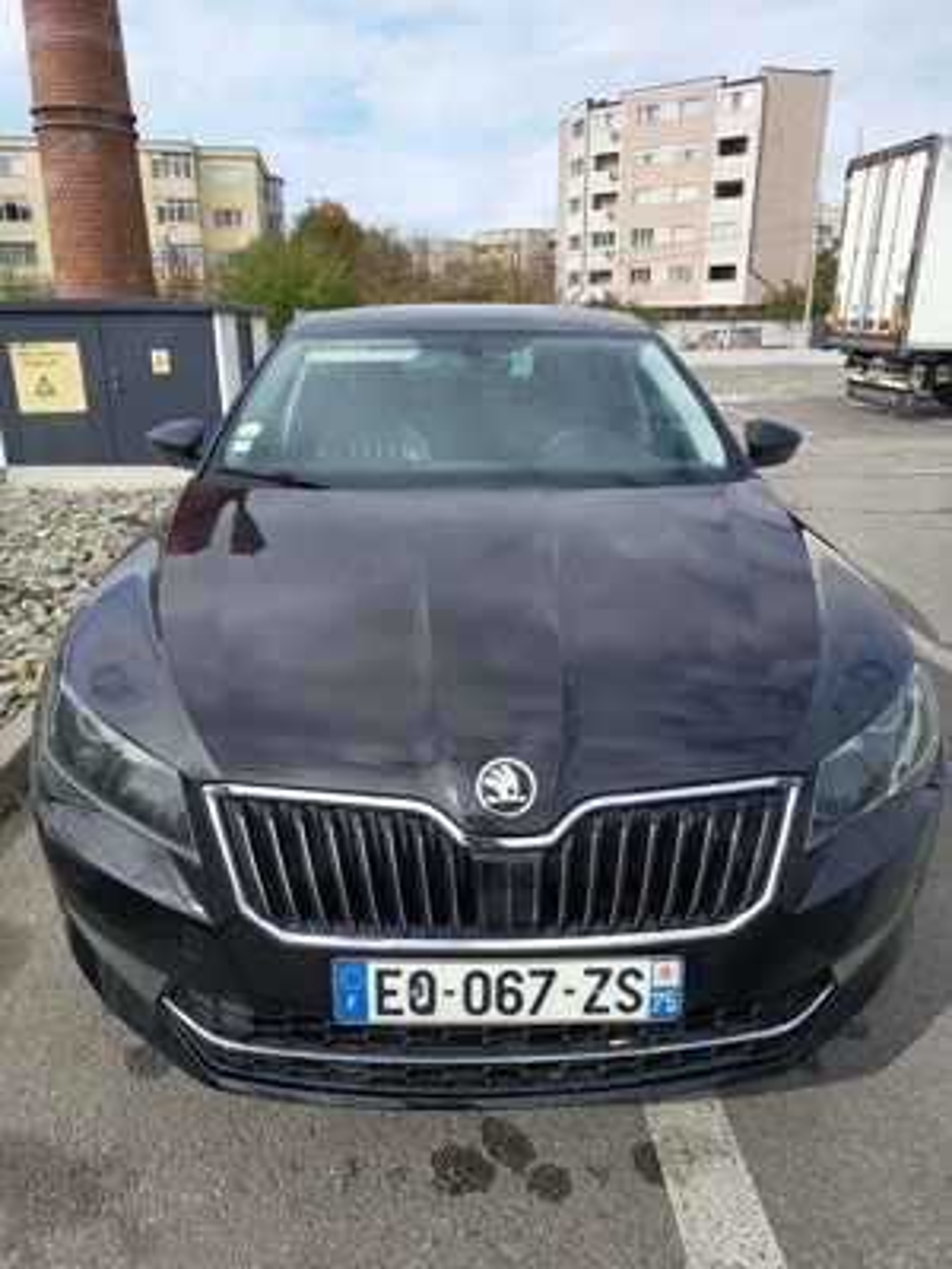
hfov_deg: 56.8
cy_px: 634
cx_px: 476
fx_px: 880
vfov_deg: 71.6
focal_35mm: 24
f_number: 1.7
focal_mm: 5.27
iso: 50
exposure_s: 1/272
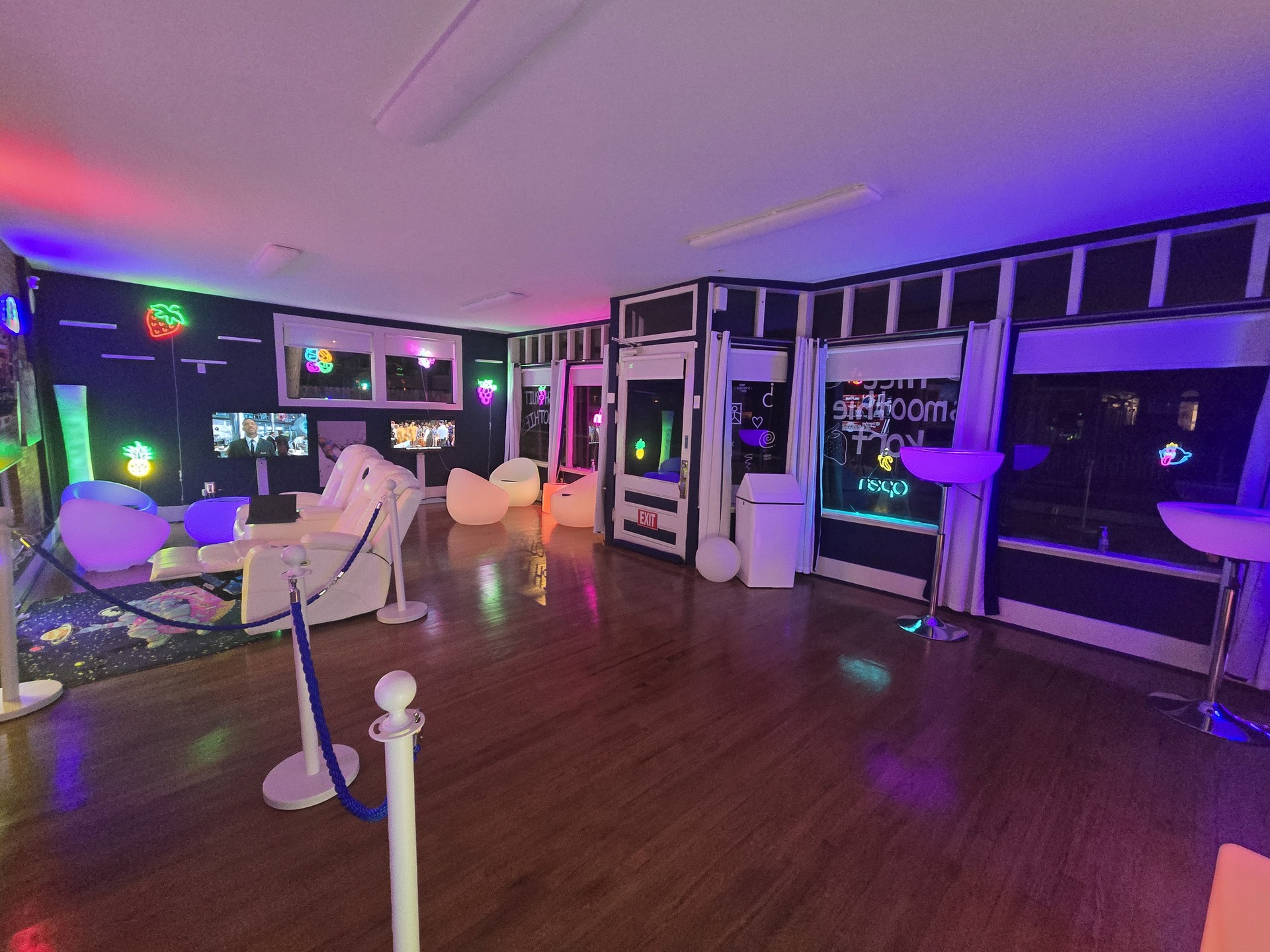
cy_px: 476
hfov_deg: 106.2
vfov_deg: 89.9
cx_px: 635
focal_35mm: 13
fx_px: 477
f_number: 2.2
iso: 1250
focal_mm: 2.2
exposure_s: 1/60
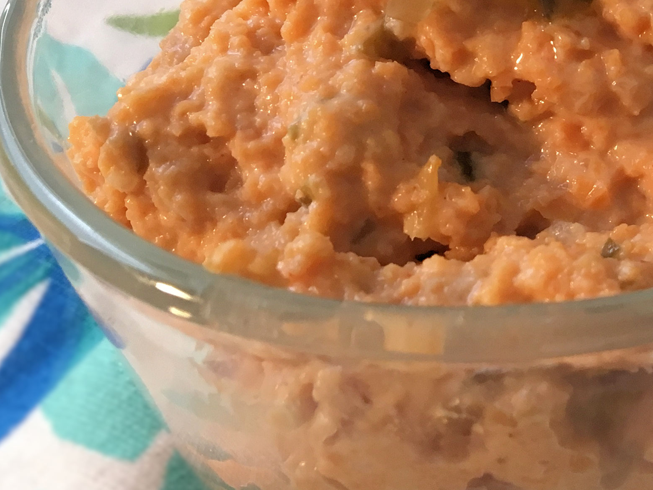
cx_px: 808
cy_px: 54
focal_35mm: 75
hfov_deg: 23.5
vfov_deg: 19.3
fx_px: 1415
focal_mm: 4.15
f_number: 2.2
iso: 64
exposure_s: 1/30
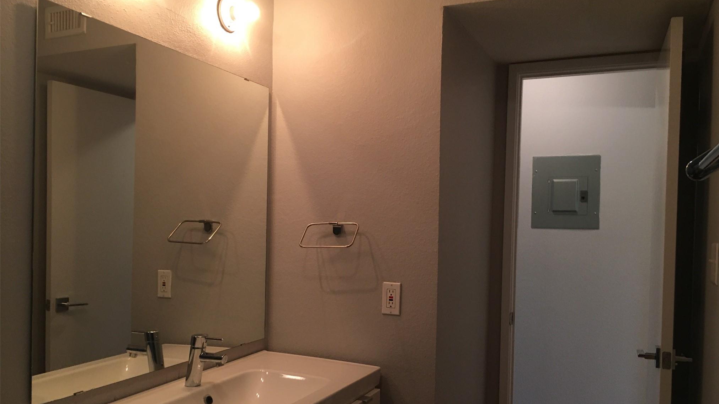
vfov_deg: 36.6
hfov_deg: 61.0
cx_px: 364
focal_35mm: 32
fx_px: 610
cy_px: 236
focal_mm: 4.15
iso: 50
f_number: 2.2
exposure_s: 1/15
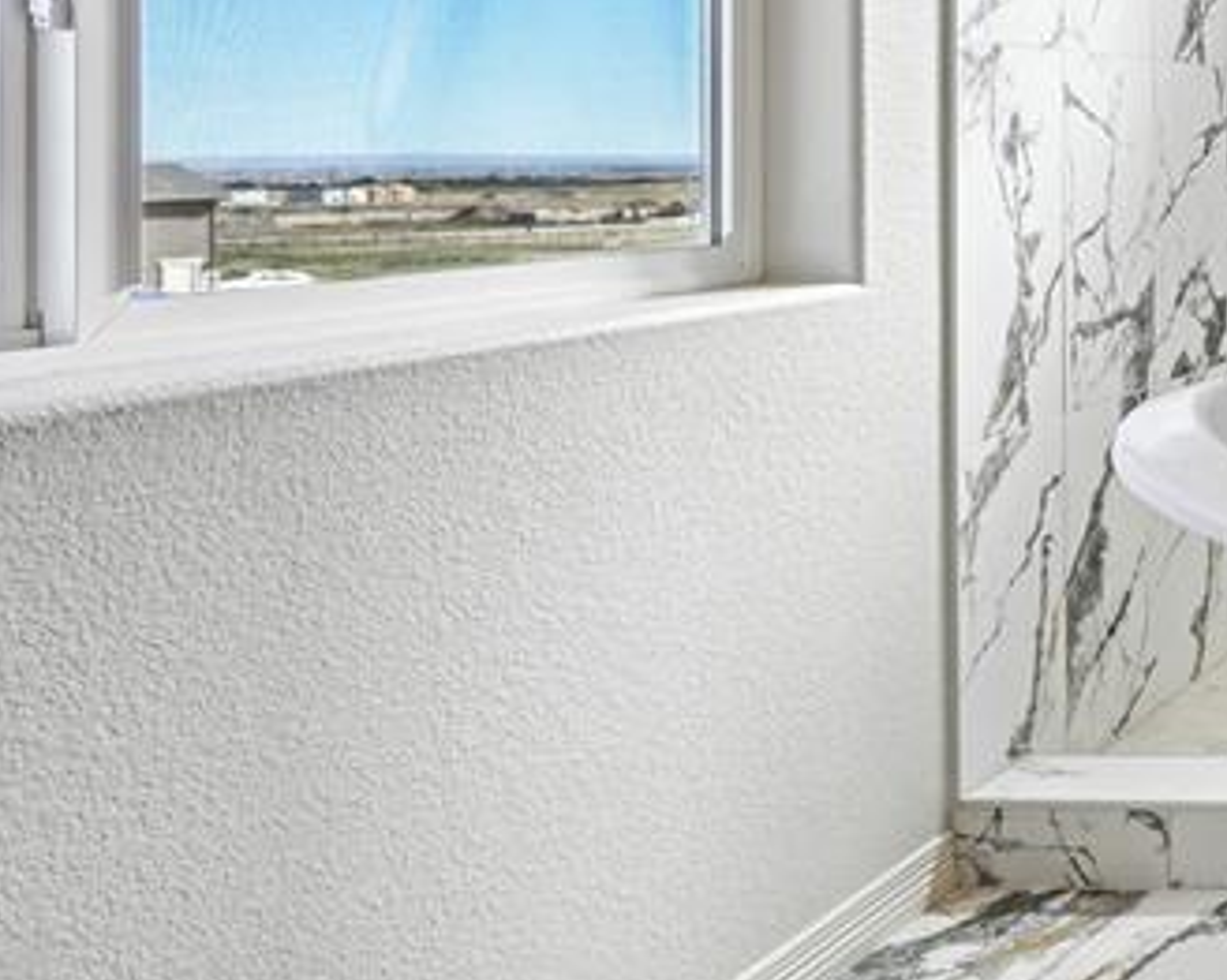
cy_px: 189
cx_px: 1846
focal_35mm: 41
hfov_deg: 28.5
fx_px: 1488
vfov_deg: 35.2
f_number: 5.6
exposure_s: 1/400
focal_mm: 14
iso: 320
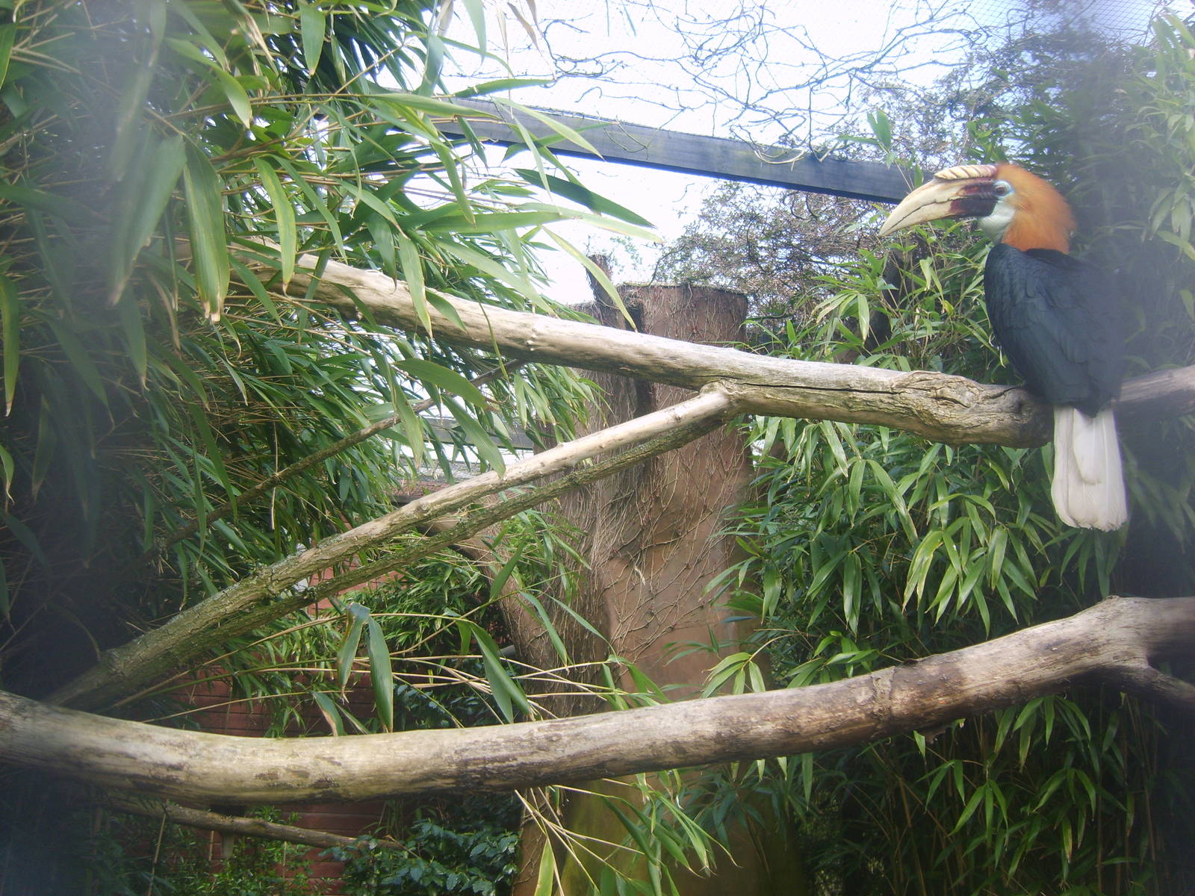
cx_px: 598
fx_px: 1208
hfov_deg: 52.6
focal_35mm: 35
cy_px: 448
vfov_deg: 40.7
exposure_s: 1/250
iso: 50
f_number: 2.8
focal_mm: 7.4
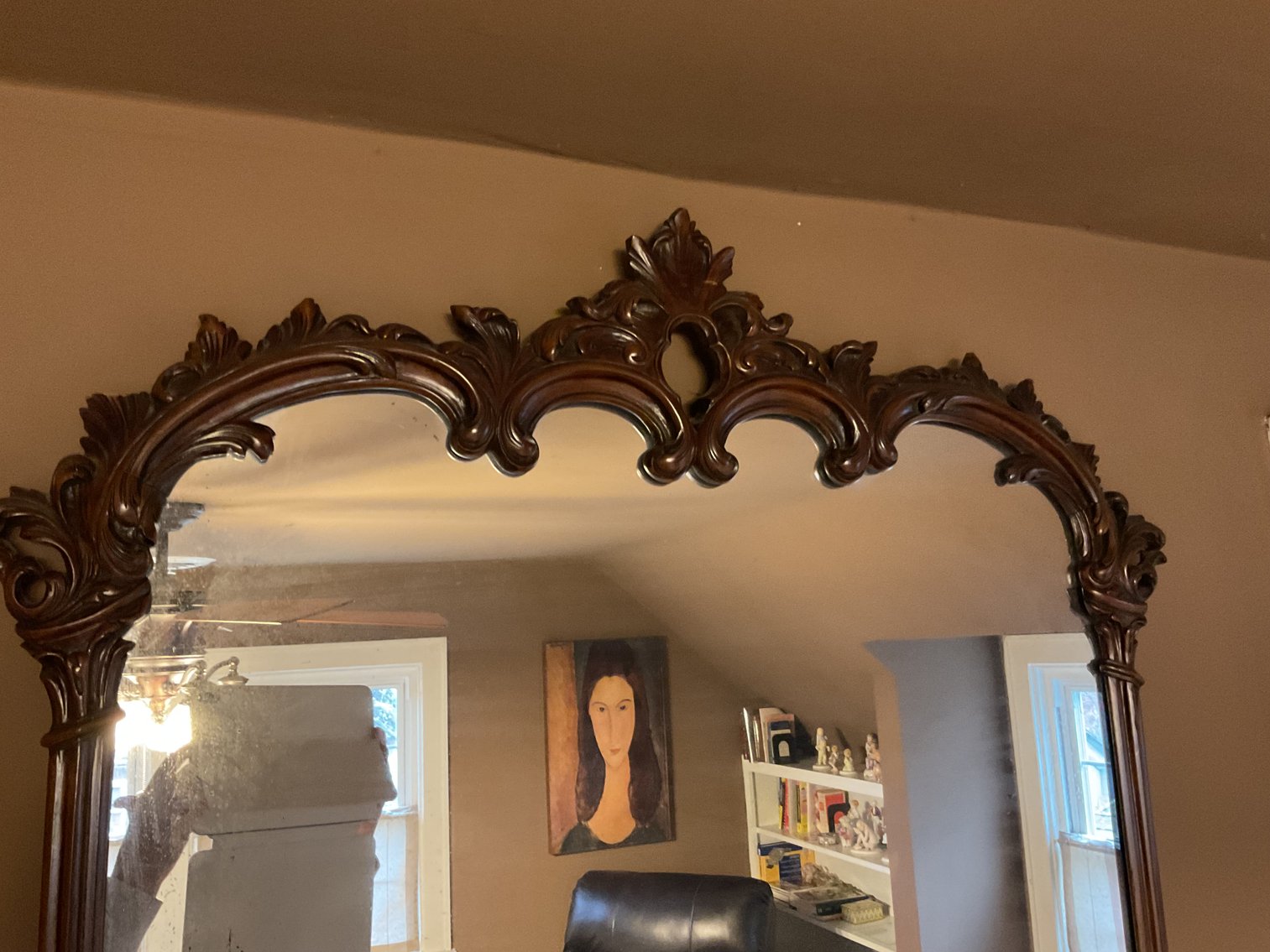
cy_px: 476
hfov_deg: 61.7
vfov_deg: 48.2
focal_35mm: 29
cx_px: 635
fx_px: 1064
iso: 500
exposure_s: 1/30
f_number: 1.8
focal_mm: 3
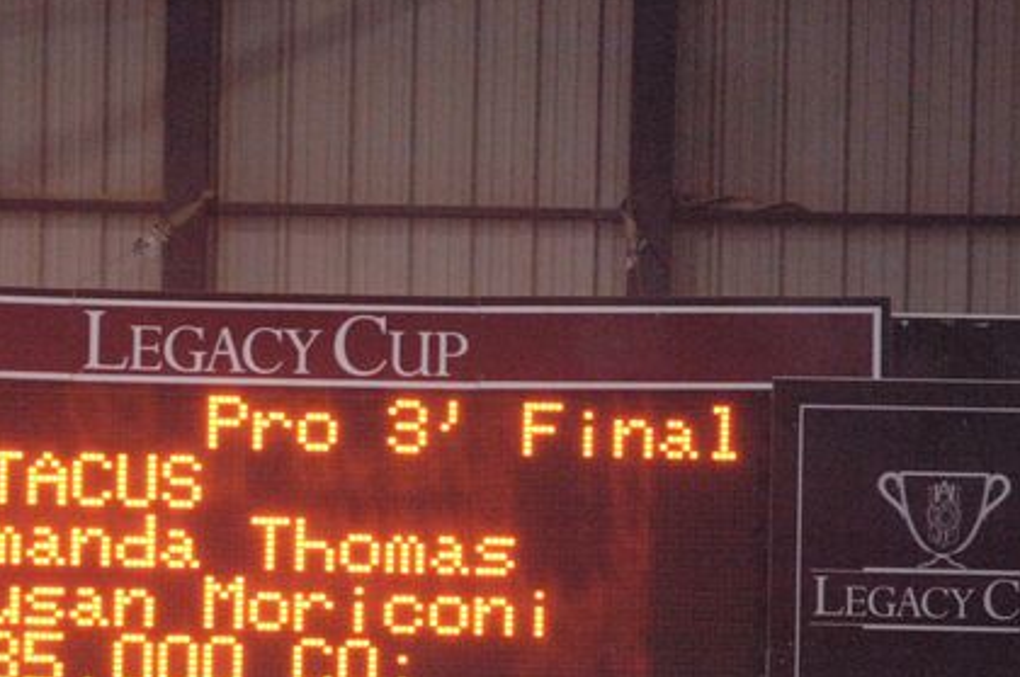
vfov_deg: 3.0
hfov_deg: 4.5
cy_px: 501
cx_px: 248
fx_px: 12933
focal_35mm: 457
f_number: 2.8
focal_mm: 200
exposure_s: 1/320
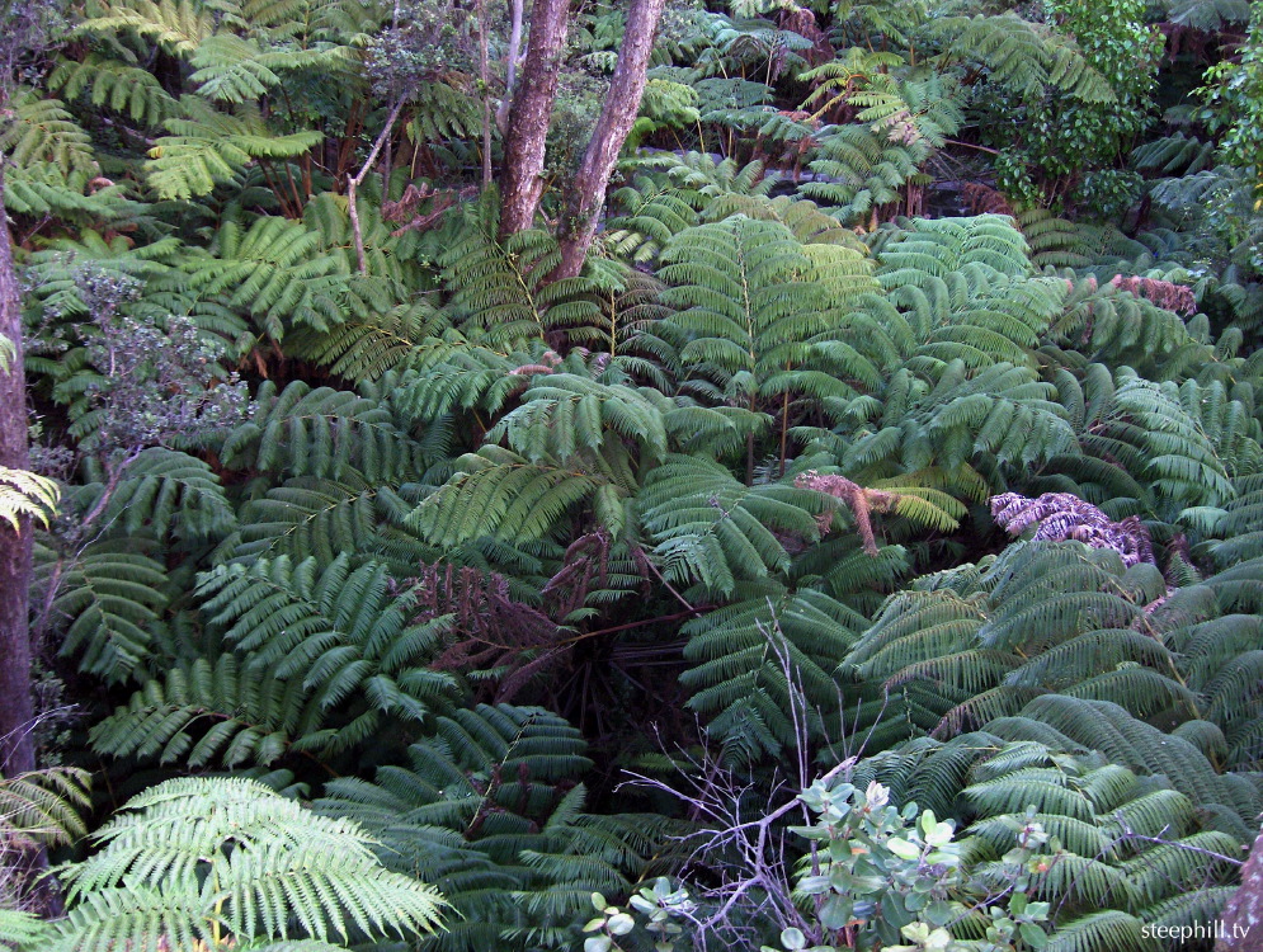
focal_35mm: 39
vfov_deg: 36.9
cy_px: 476
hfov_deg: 47.8
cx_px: 632
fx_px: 1426
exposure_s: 1/60
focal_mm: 8
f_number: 2.8
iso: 100
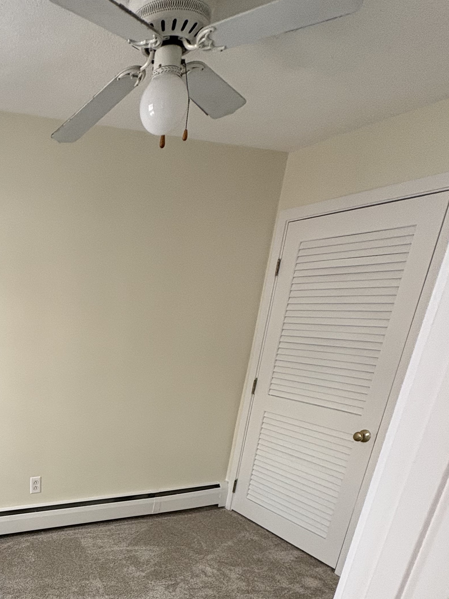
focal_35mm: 27
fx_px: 467
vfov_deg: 58.7
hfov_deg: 45.7
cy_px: 503
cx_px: 32
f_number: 2.2
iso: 200
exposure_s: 1/120
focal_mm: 2.22
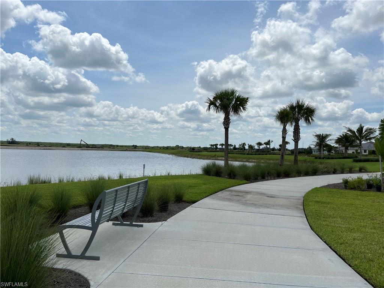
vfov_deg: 53.1
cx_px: 192
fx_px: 288
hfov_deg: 67.3
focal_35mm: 26
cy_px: 144
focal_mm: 5.1
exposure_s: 1/8403
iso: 50
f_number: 1.6
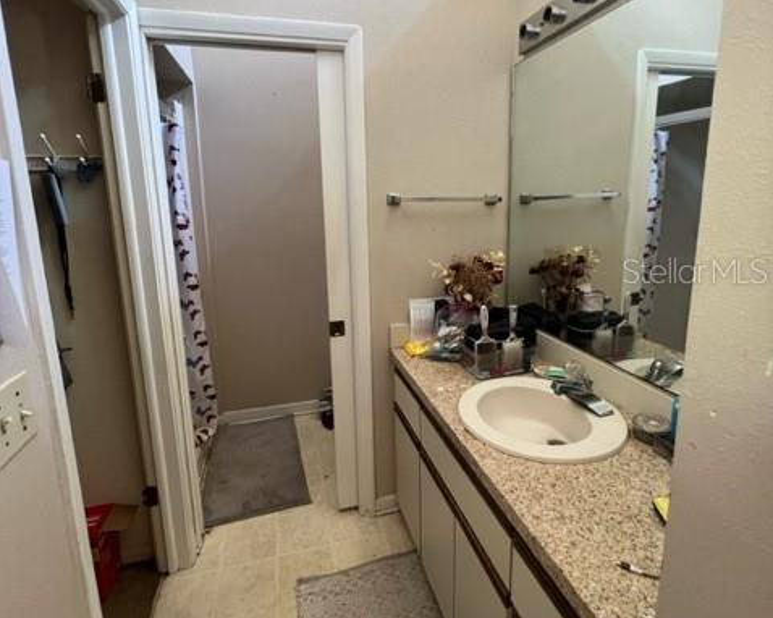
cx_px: 386
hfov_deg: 89.7
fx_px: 389
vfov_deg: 76.6
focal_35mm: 17
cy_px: 270
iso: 320
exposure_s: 1/60
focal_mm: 1.57
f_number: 1.8
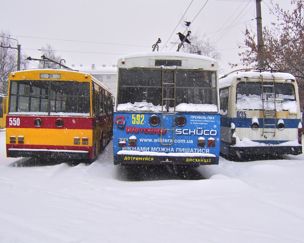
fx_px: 297
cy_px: 120
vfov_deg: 44.5
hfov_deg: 54.2
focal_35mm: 33
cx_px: 161
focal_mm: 8.13
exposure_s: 1/176
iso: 71
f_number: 4
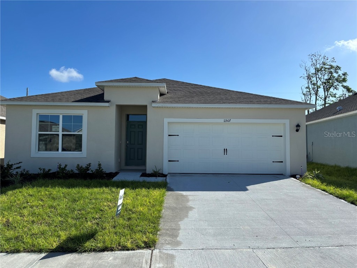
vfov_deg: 53.1
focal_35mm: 26
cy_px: 134
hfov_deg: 67.3
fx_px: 268
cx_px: 178
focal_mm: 5.96
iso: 50
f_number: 1.6
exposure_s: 1/3937
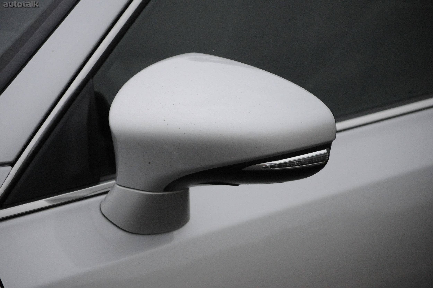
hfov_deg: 16.7
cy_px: 144
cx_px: 216
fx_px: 1478
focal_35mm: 123
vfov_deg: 11.1
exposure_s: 1/1250
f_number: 4.5
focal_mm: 82
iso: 2000
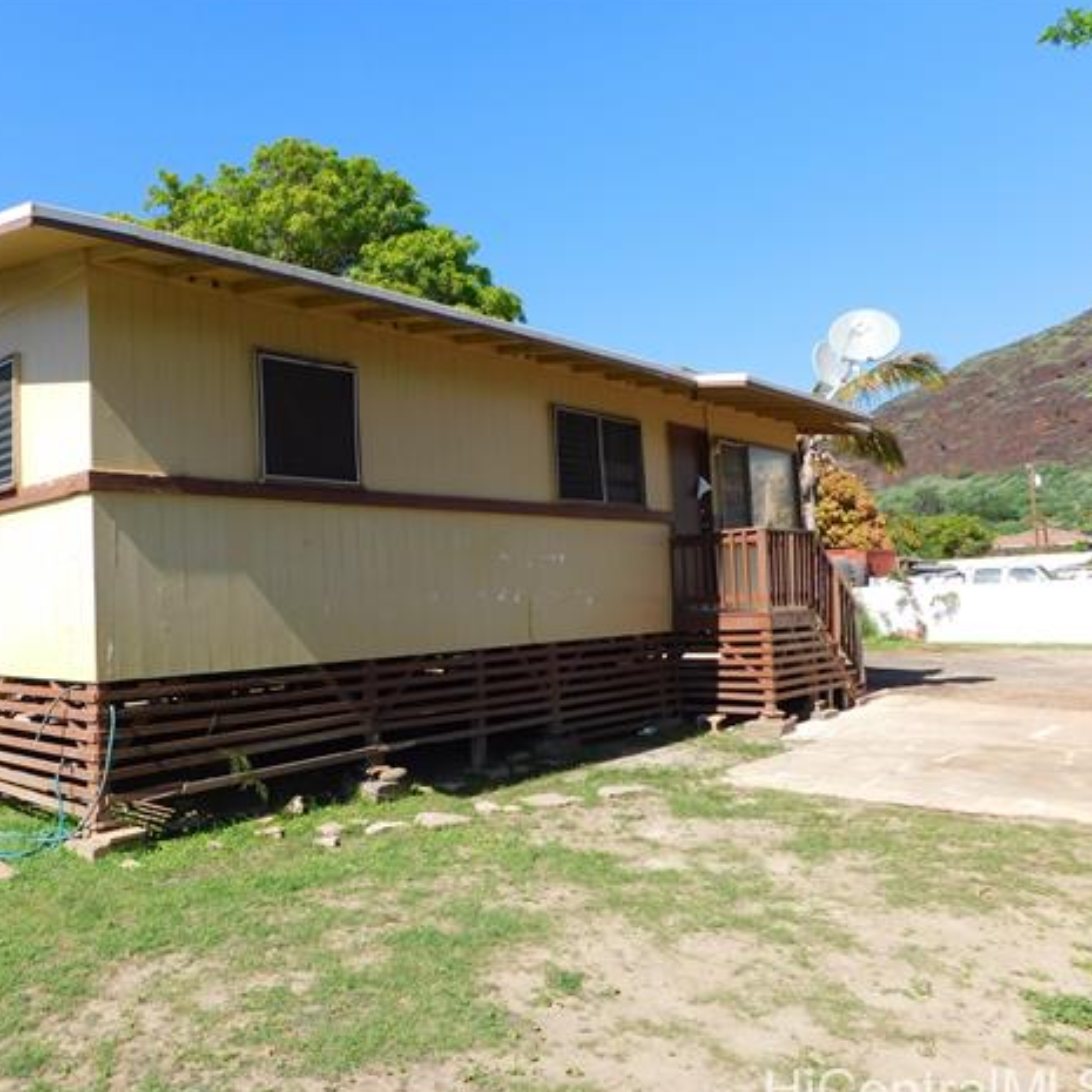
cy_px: 550
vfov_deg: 57.3
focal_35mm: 28
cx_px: 359
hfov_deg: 56.0
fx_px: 999
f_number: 3
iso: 125
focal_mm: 4
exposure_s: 1/1000
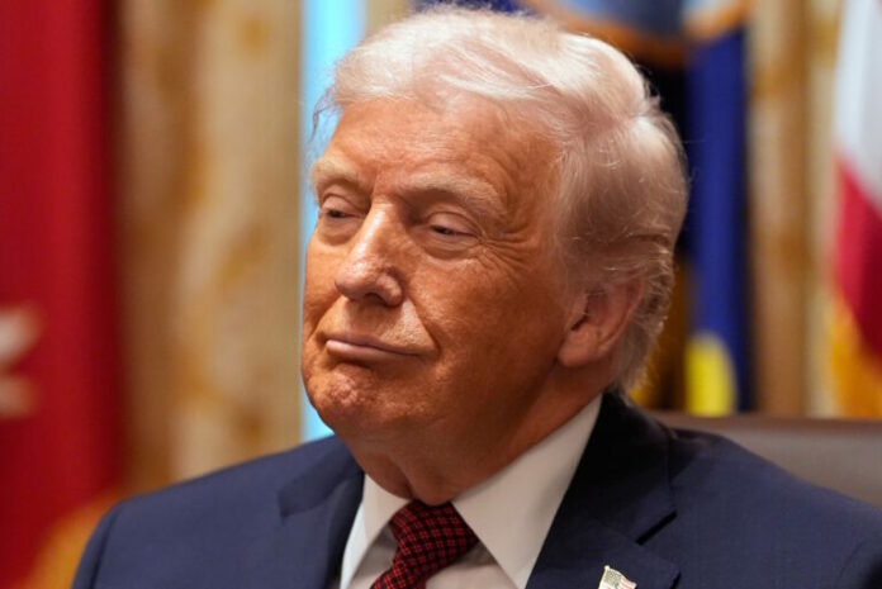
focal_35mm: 286
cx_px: 441
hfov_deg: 7.2
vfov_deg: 4.8
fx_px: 7011
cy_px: 294
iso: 4000
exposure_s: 1/250
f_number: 2.8
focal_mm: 191
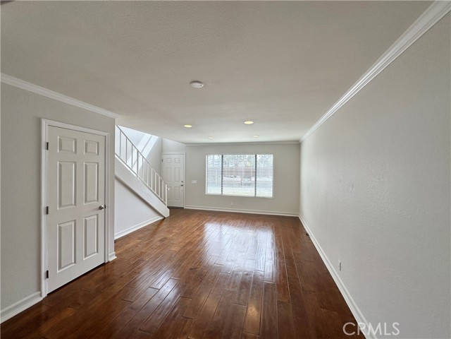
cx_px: 226
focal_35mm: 14
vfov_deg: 85.7
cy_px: 170
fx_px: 182
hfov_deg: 102.1
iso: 40
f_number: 2.2
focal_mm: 2.22
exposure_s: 1/177
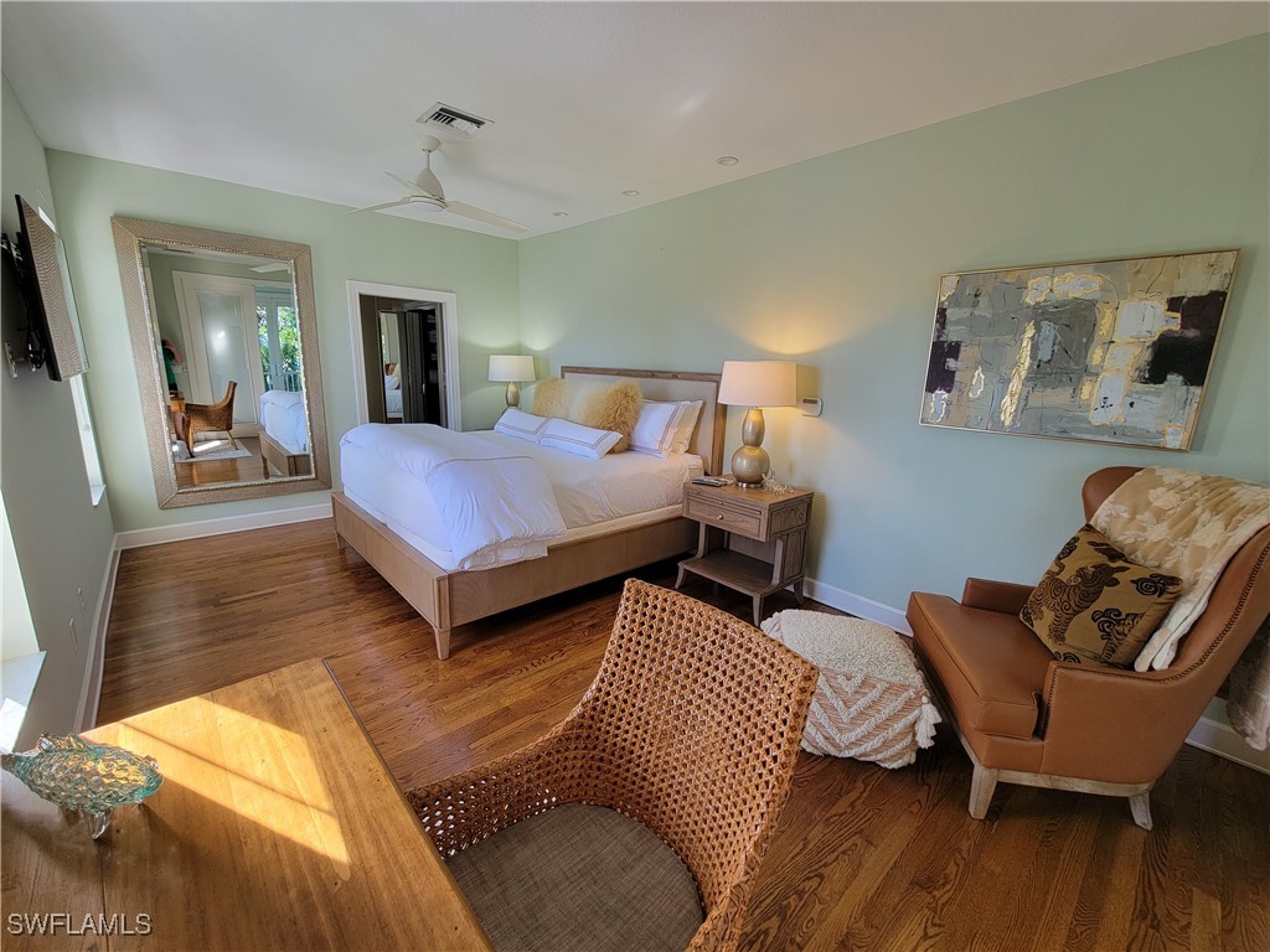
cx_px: 635
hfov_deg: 106.2
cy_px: 476
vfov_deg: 89.9
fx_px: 477
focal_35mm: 13
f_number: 2.2
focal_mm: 2.2
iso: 100
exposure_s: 1/59
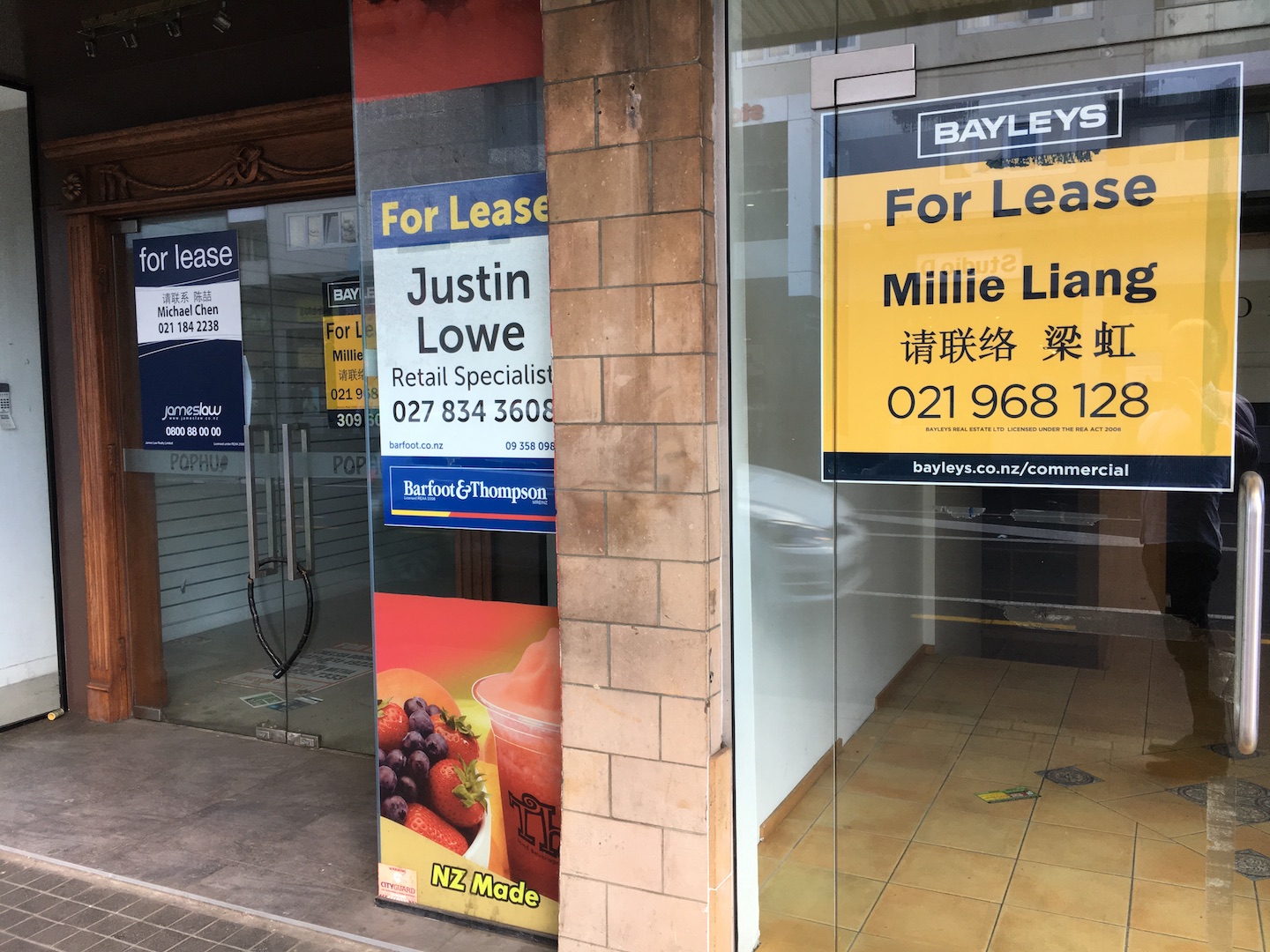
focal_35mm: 29
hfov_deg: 61.7
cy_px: 476
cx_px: 635
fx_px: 1064
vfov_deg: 48.2
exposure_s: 1/100
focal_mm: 4.15
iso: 40
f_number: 2.2
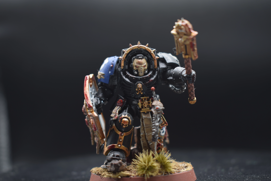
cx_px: 136
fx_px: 474
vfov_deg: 21.6
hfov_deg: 31.9
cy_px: 90
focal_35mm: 63
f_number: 5
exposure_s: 1/20
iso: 100
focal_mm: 42
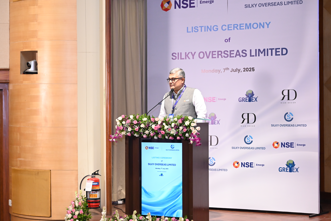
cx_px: 166
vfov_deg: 18.7
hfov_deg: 27.7
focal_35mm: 73
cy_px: 110
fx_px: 671
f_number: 5.6
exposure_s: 1/125
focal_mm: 73
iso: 2500
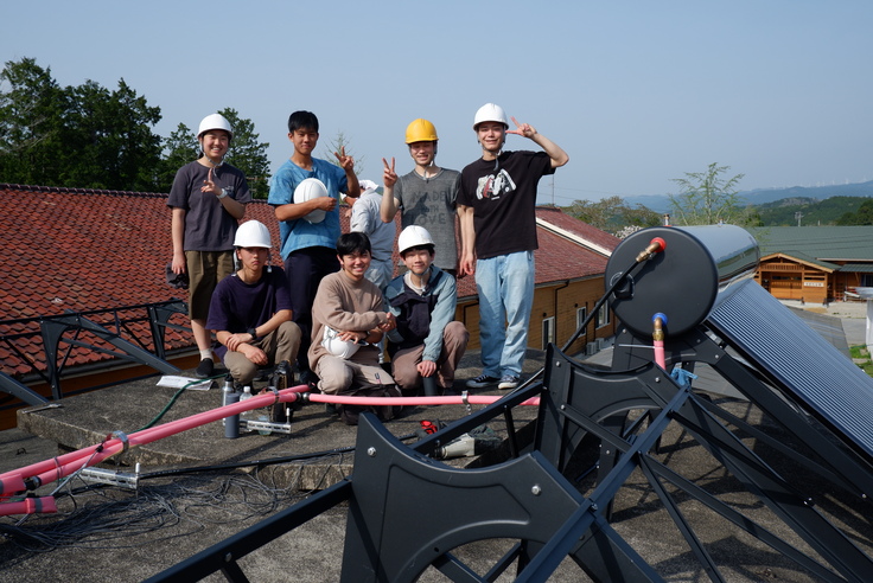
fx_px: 801
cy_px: 292
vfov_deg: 40.0
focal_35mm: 33
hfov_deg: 57.2
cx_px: 436
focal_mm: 22.8
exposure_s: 1/450
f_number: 9
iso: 200
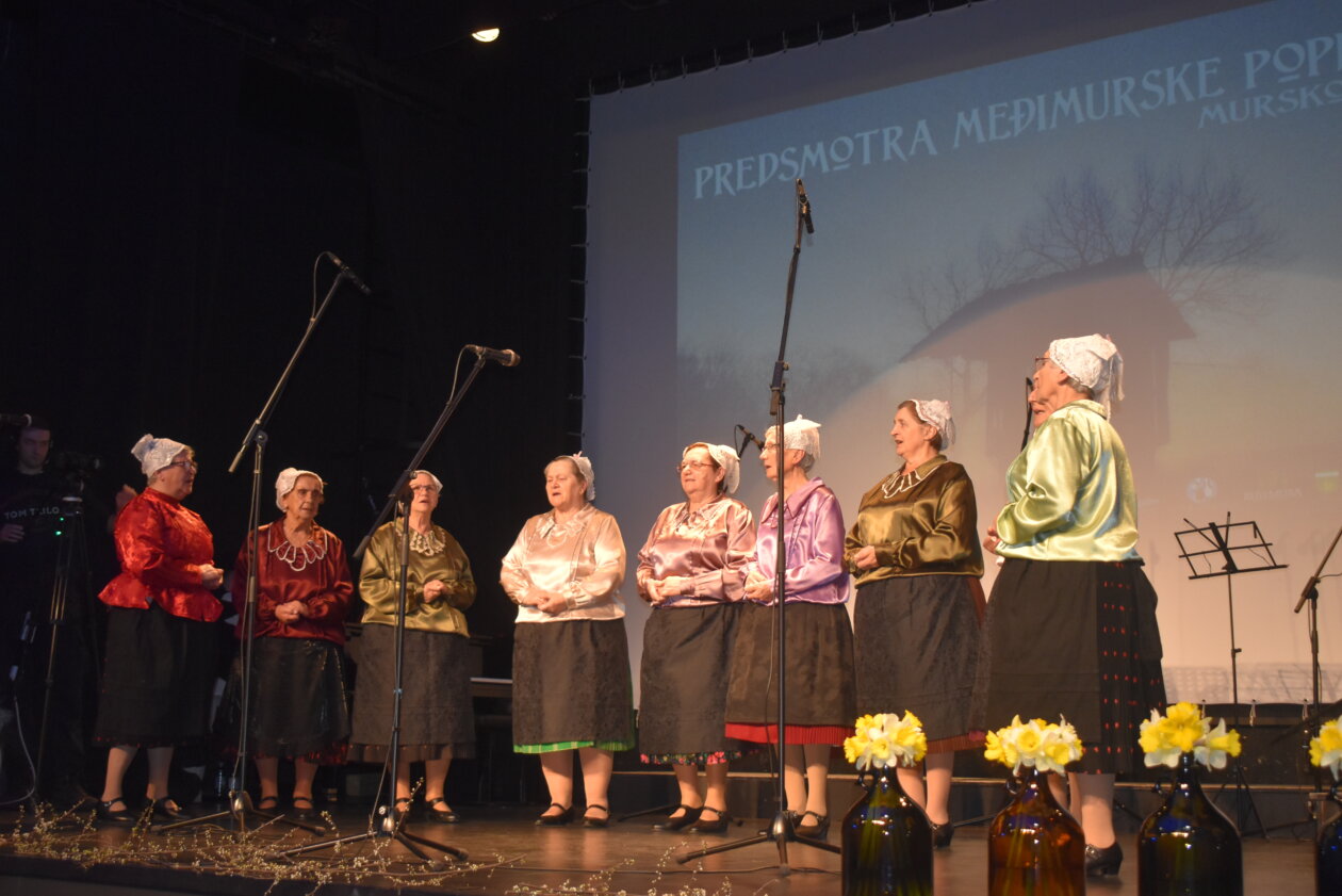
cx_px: 671
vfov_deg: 29.0
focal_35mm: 46
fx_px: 1734
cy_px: 448
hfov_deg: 42.3
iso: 1600
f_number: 4.2
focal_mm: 31
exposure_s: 1/125
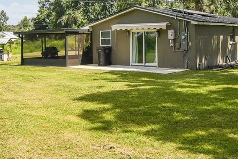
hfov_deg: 40.7
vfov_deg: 27.7
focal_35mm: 48
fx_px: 317
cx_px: 153
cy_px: 41
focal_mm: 11.5
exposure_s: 1/125
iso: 100
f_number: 7.1
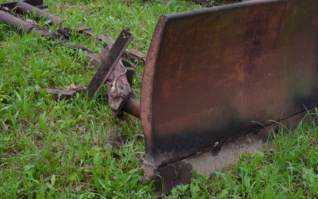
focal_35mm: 59
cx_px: 212
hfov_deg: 34.2
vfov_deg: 21.7
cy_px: 36
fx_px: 511
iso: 400
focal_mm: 22
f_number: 4.5
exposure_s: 1/80
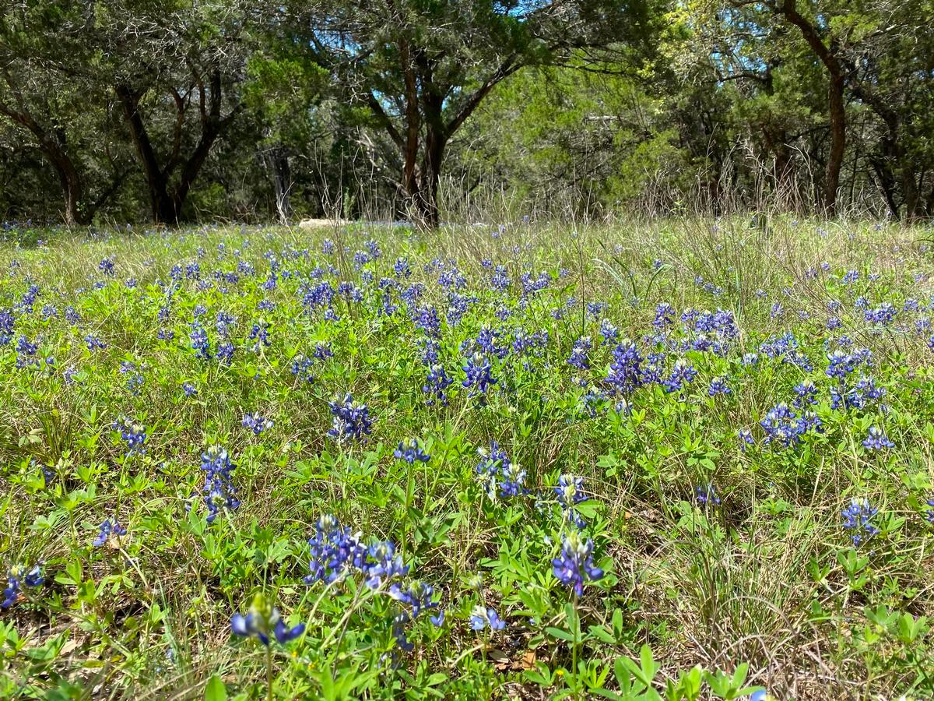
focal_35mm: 26
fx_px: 702
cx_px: 467
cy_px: 350
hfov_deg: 67.3
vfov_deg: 53.1
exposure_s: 1/1364
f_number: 1.8
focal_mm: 4.25
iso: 32
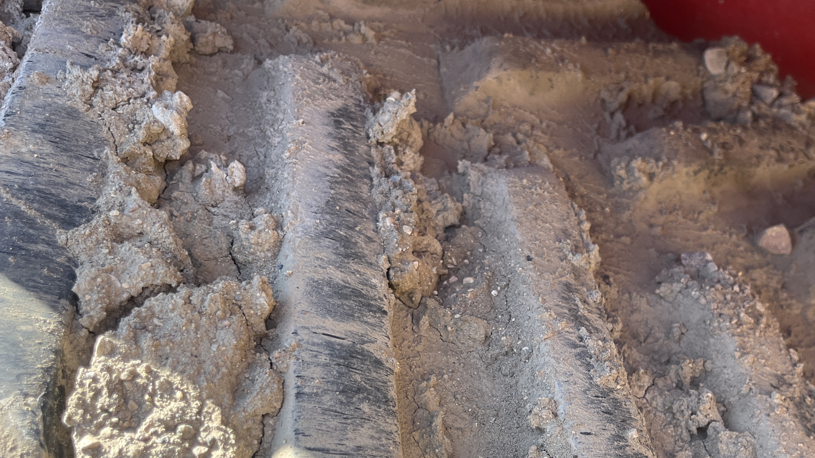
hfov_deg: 51.2
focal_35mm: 39
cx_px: 495
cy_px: 344
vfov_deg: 29.9
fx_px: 843
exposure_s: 1/357
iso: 50
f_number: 1.6
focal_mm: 5.1
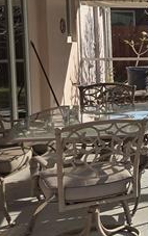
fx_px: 555
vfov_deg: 24.0
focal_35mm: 86
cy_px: 84
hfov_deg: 12.0
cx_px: 362
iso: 80
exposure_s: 1/2537
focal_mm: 5.4
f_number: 1.8
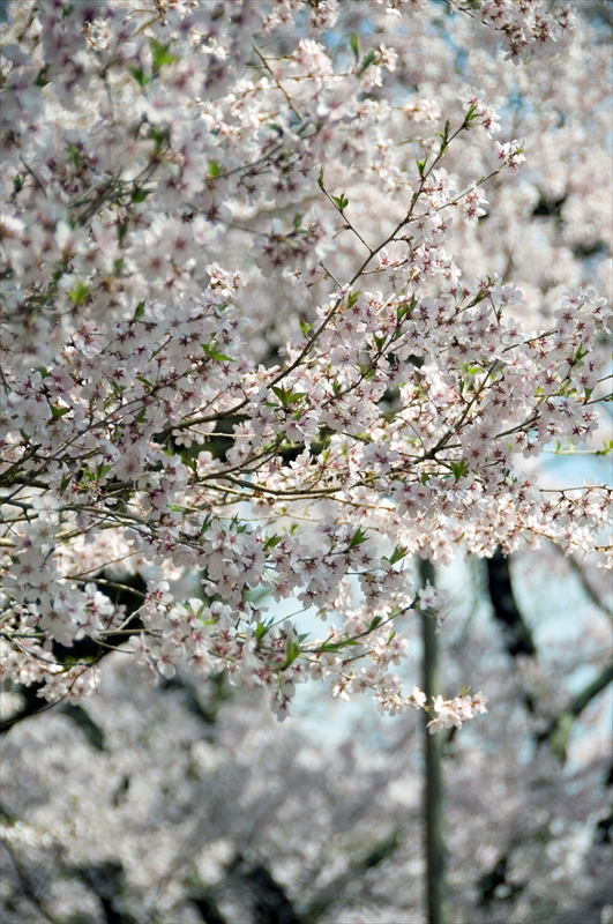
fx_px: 10375
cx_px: 306
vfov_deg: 5.1
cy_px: 462
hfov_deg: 3.4
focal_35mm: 405
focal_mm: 270
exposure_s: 1/640
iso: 200
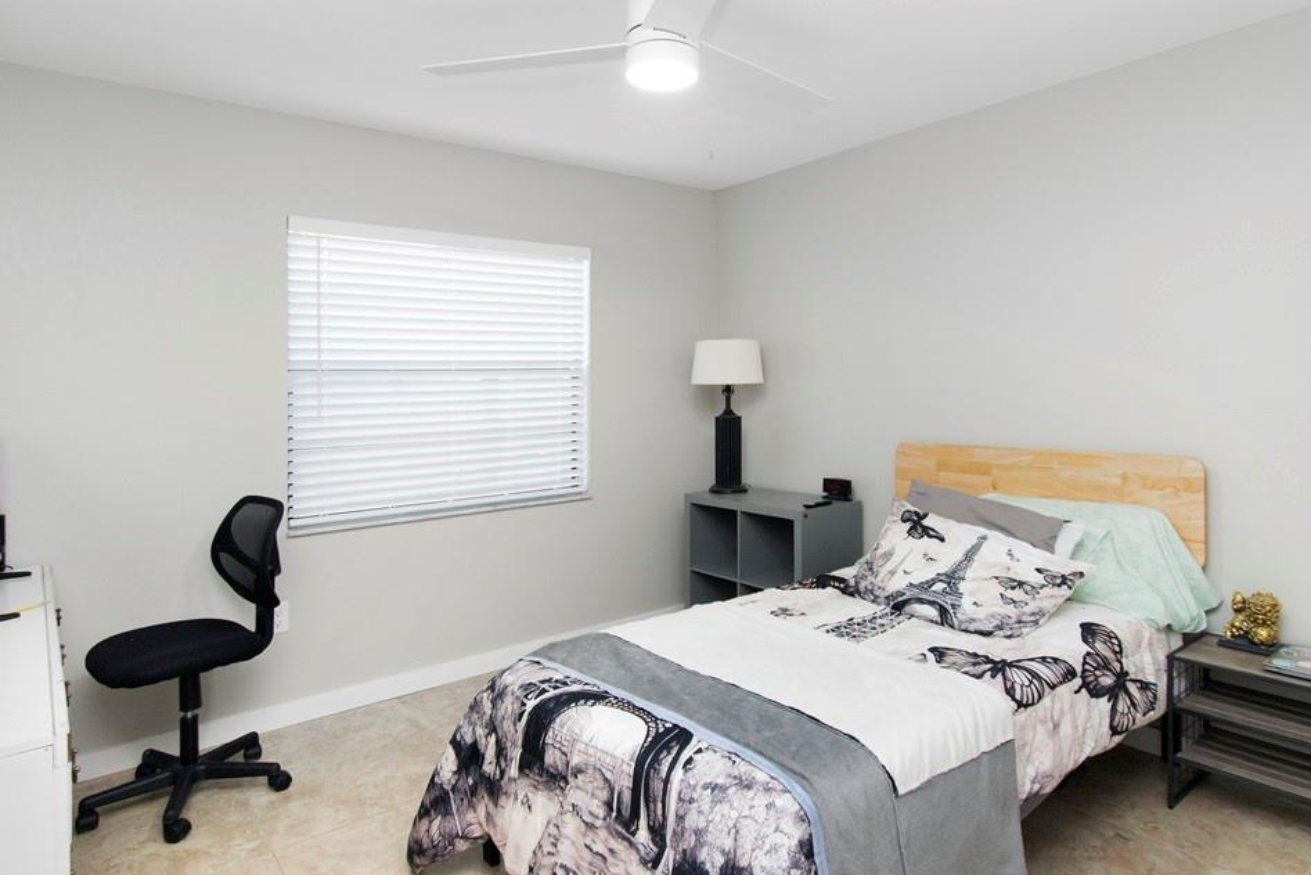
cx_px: 664
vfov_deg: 64.4
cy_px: 486
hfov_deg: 86.9
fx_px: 692
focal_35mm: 19
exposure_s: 1/60
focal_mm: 10
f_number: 4.5
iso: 900
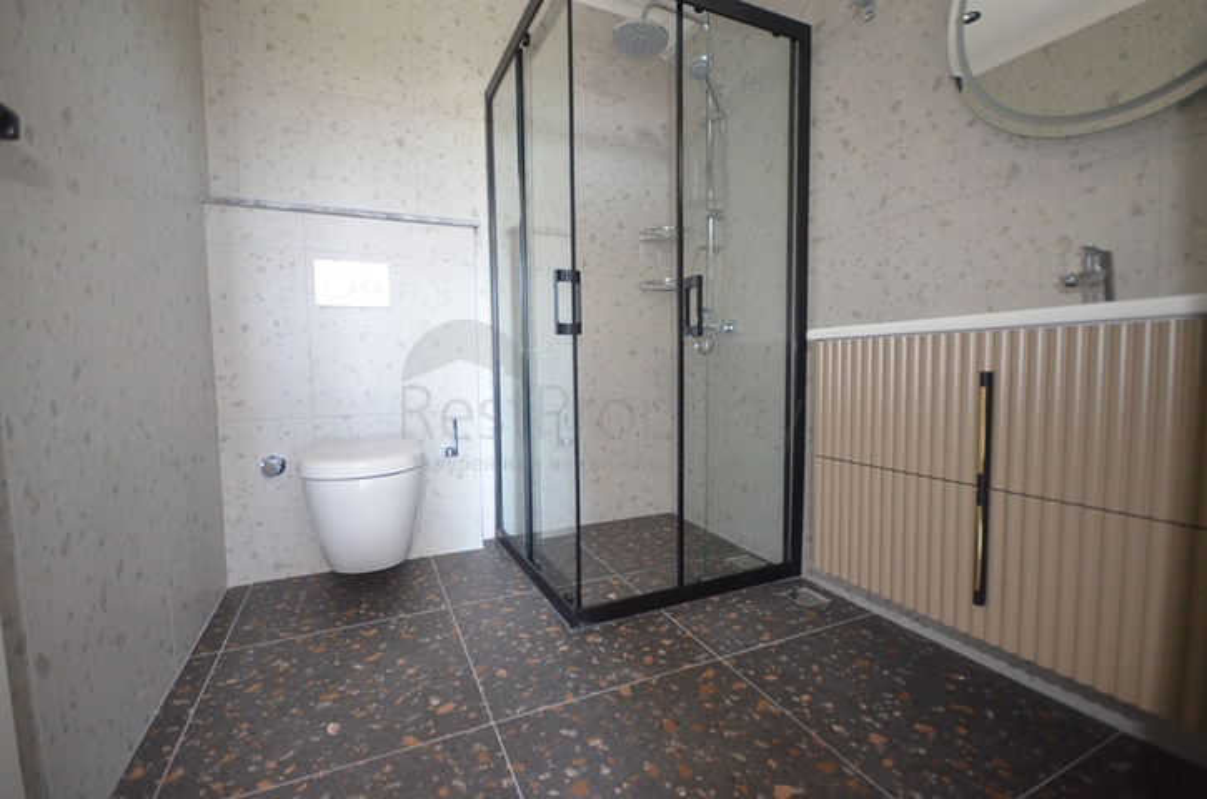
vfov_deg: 77.1
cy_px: 400
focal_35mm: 15
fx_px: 502
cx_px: 604
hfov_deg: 100.5
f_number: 4
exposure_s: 1/60
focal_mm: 10
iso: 1600
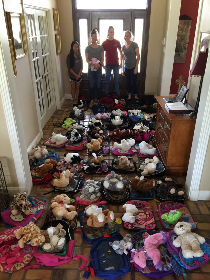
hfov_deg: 48.2
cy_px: 140
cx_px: 105
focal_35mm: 29
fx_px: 235
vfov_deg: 61.7
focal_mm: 4.15
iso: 80
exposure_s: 1/15
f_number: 2.2
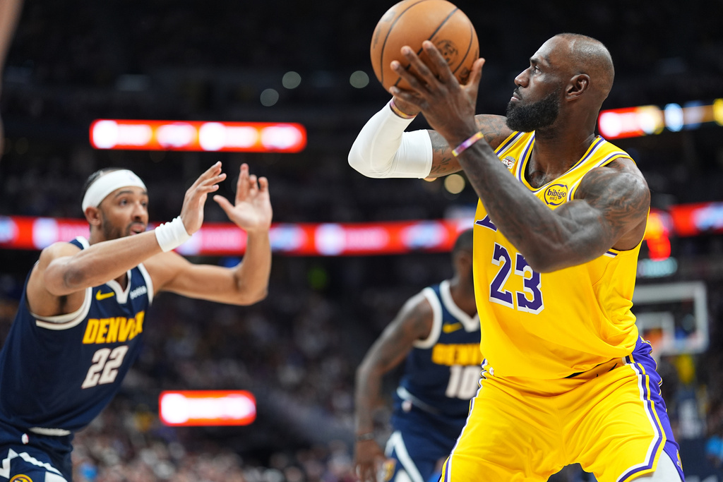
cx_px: 362
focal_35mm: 85
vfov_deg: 16.1
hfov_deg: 23.9
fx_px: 1707
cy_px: 241
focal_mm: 85
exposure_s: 1/2000
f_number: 1.6
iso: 1600
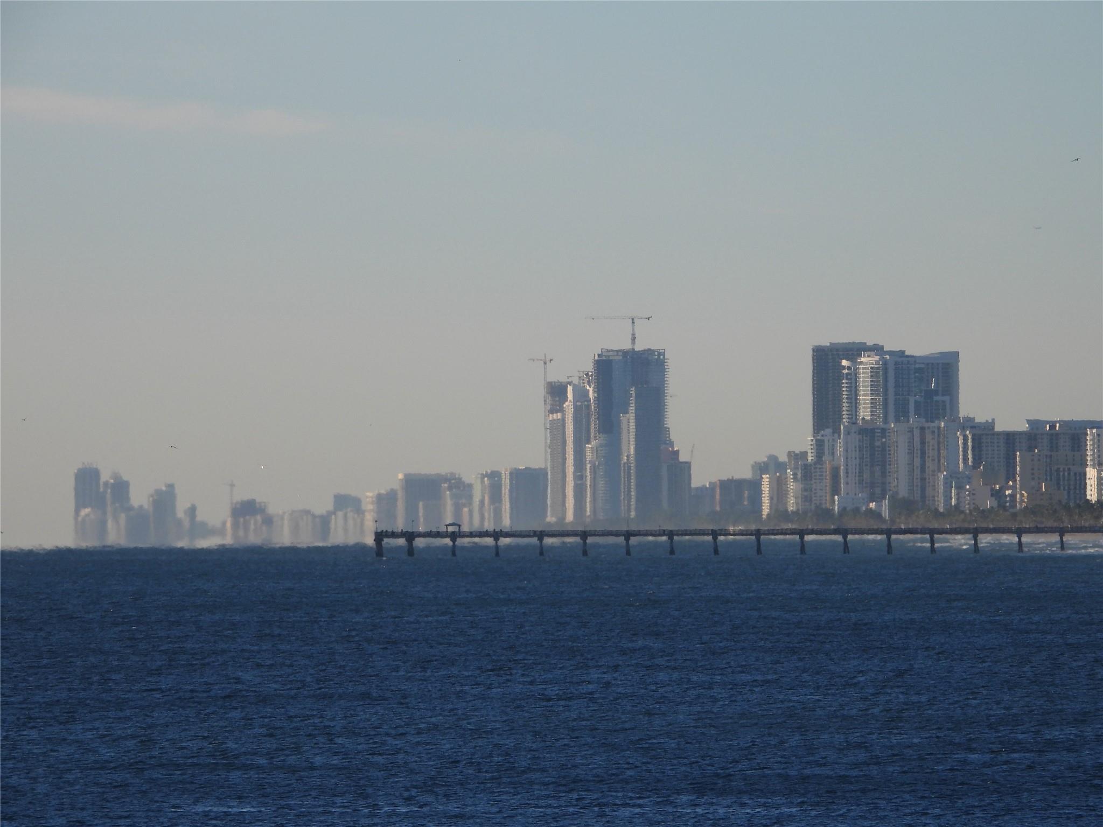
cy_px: 414
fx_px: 14880
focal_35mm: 467
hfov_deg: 4.2
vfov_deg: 3.2
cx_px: 552
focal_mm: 83.9
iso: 100
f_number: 5
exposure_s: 1/800
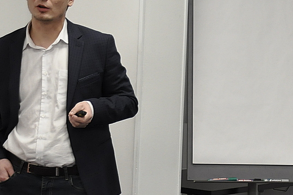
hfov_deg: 28.3
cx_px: 100
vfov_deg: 19.1
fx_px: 578
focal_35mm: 71
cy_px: 64
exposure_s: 1/60
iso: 800
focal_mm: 34
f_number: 4.2
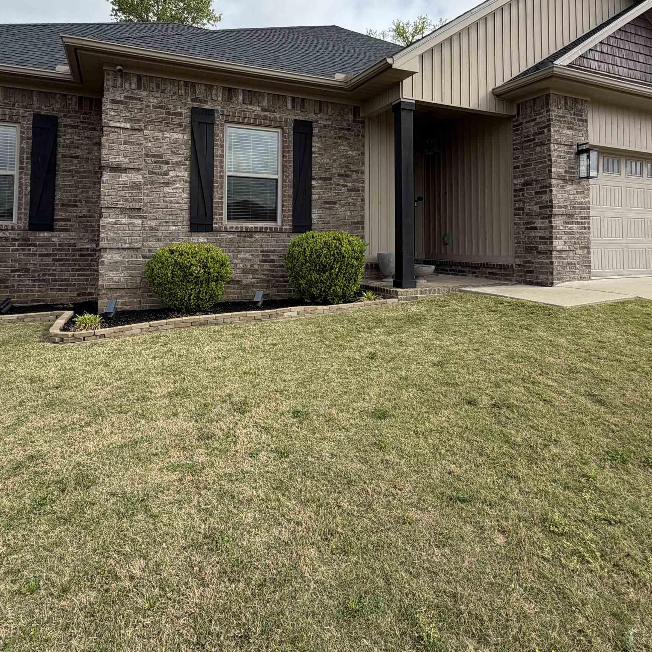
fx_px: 469
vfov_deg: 67.9
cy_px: 222
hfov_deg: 69.6
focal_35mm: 22
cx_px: 330
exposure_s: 1/770
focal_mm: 2.22
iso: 25
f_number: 2.2
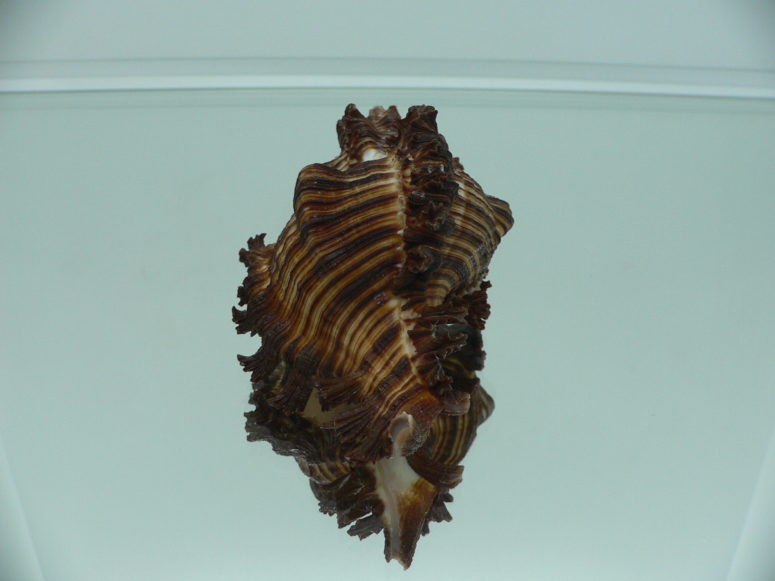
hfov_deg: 52.6
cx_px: 388
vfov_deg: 40.7
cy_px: 290
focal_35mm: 35
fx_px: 784
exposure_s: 1/60
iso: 80
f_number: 2.8
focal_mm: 4.6
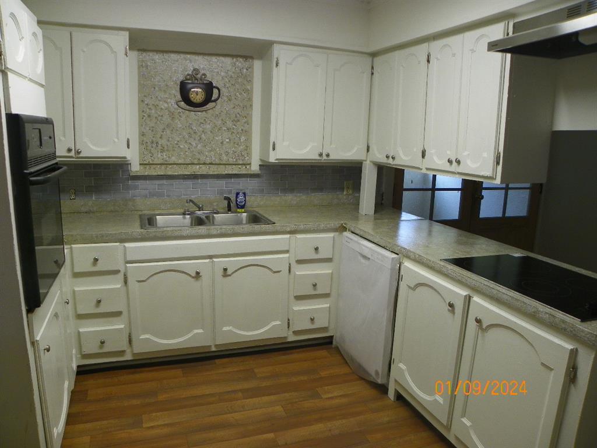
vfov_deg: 53.1
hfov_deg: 67.3
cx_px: 298
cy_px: 224
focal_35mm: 26
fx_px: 448
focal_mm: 4.6
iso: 80
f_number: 2.8
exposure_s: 1/30
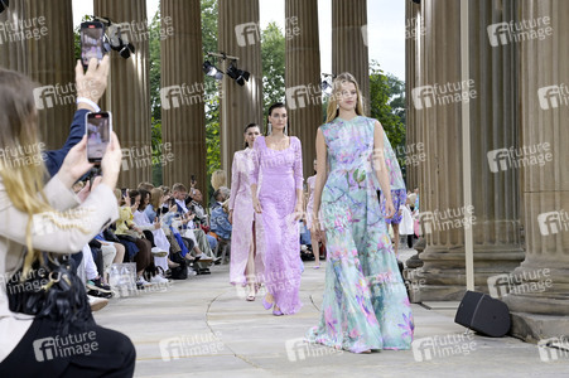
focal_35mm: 70
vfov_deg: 19.4
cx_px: 284
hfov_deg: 28.9
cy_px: 189
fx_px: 1106
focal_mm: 70
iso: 1600
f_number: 5.6
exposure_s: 1/640
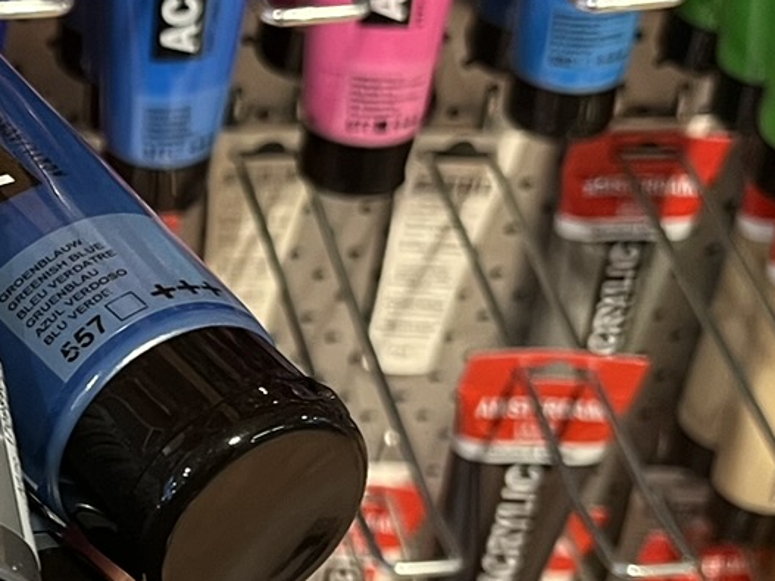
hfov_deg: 18.0
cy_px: 379
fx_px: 2261
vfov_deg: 14.6
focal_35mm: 101
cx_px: -271
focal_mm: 5.1
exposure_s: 1/50
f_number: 1.6
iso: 250
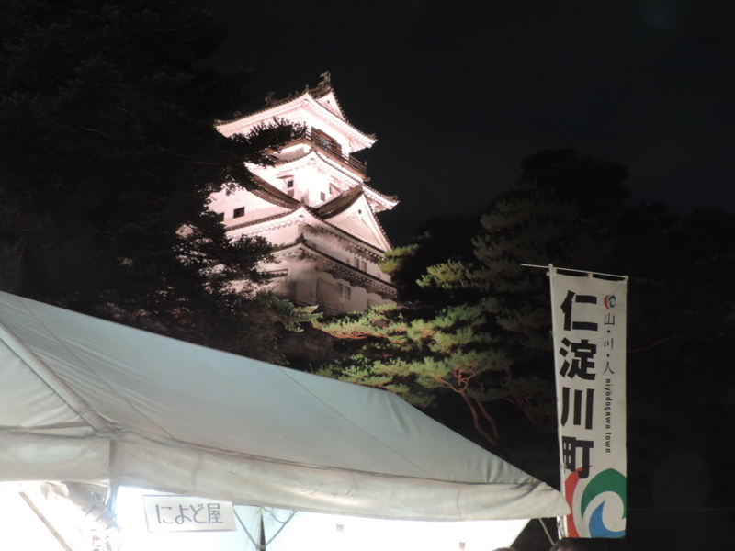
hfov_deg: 46.8
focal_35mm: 40
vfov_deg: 36.0
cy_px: 276
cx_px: 368
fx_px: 849
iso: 800
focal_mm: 7.1
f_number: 3.3
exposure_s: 1/8
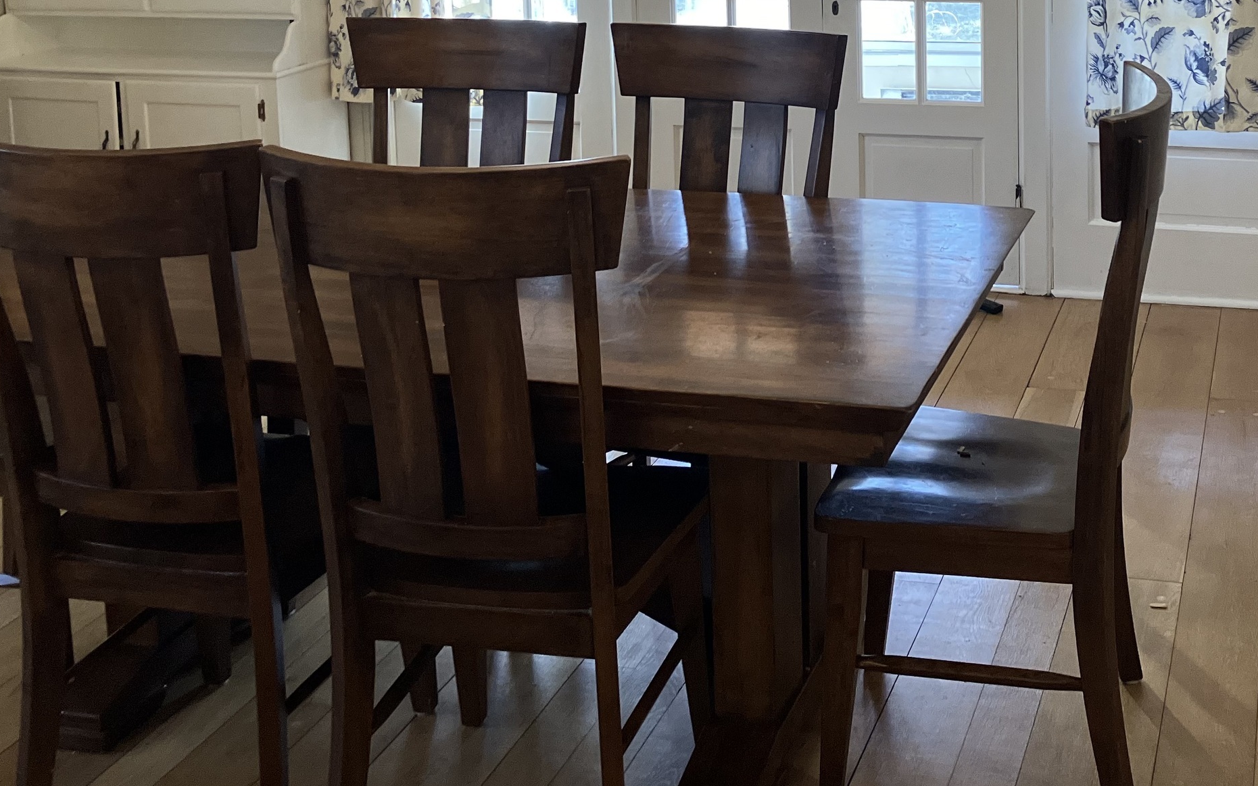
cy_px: 21
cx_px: 891
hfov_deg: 40.3
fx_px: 1680
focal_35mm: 49
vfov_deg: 25.2
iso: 125
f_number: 1.8
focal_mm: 3.99
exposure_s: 1/60
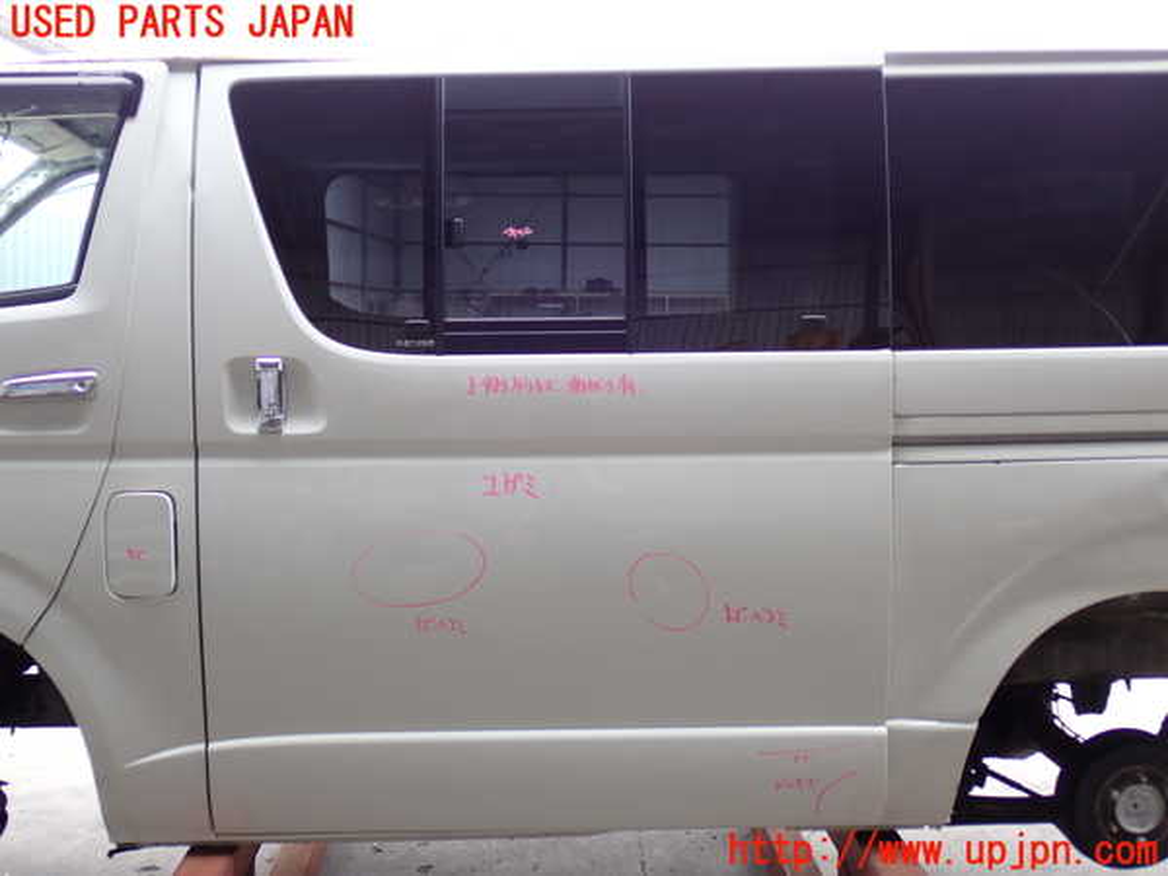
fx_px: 1383
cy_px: 438
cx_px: 584
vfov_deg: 35.1
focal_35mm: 41
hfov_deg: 45.8
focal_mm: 7.31
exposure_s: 1/125
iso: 100
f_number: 2.8
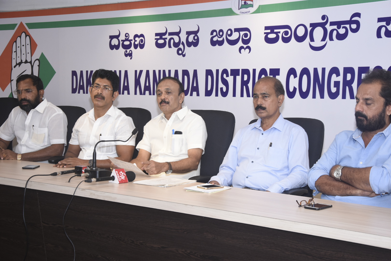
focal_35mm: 57
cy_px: 130
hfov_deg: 35.1
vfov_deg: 23.8
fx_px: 619
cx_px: 196
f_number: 5.6
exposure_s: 1/160
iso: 500
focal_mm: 38
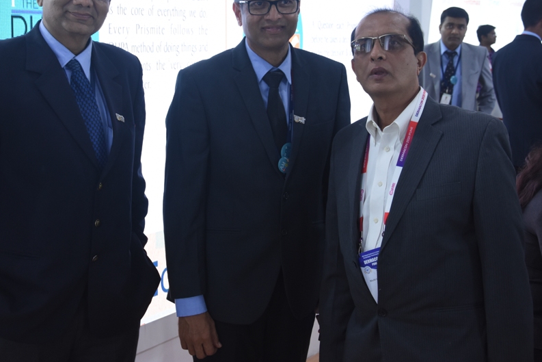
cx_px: 225
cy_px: 132
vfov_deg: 21.9
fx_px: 934
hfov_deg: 32.3
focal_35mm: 62
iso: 800
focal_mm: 32
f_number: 4.5
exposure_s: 1/100
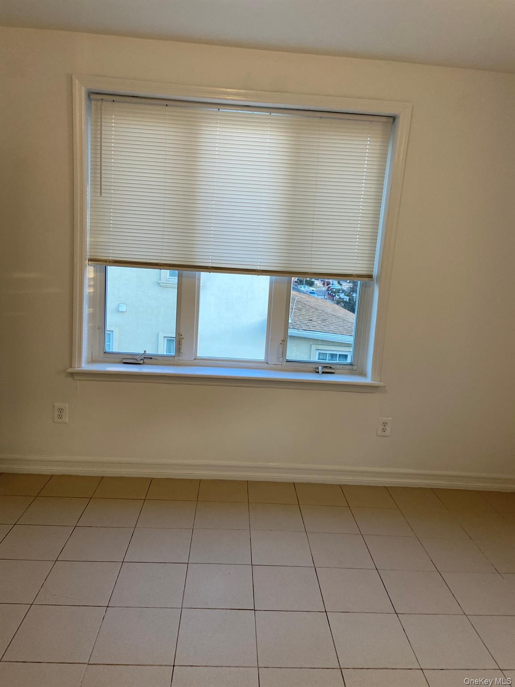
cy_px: 344
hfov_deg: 53.1
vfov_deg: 67.3
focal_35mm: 26
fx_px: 516
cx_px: 258
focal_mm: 4.25
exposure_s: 1/120
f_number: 1.8
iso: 100
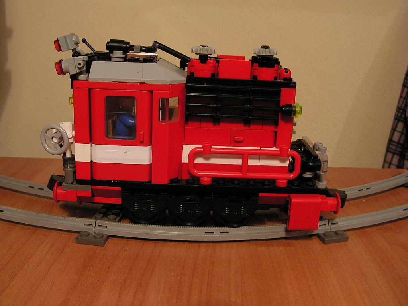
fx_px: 424
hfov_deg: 51.4
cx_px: 204
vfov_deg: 39.7
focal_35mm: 36
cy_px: 153
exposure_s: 1/4
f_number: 3.2
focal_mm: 6
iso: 100
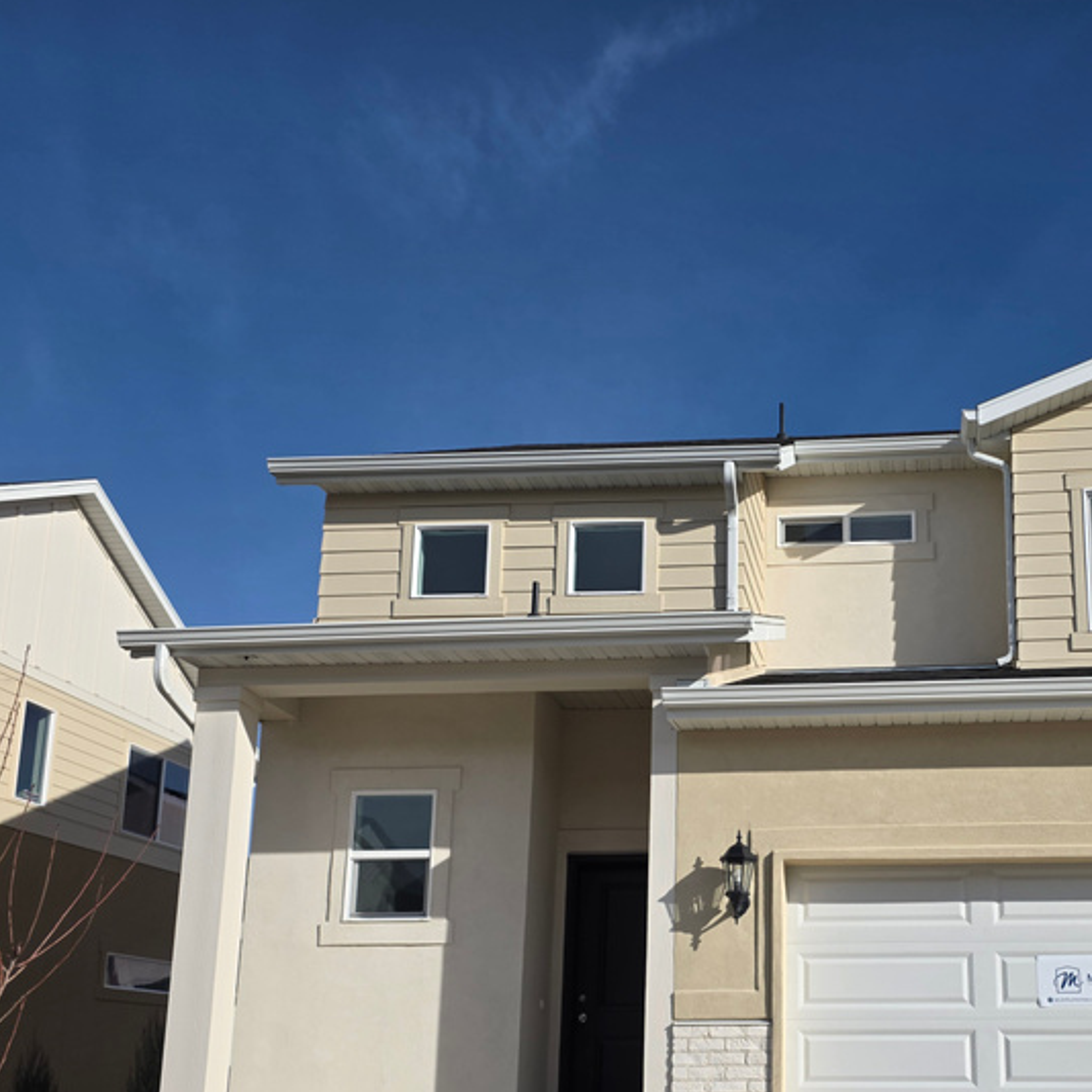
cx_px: 816
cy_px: 771
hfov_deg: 41.6
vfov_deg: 42.0
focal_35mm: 39
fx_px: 1392
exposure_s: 1/7944
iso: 64
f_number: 1.7
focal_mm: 6.3
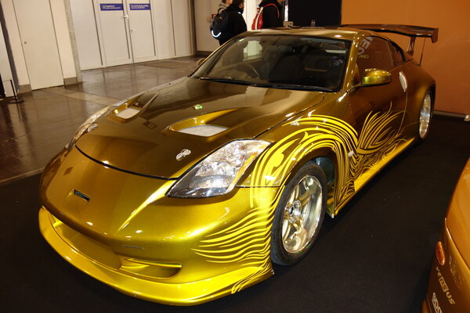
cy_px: 156
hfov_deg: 65.5
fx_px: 366
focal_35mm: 28
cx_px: 235
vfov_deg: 46.4
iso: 160
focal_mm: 10.4
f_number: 1.8
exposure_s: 1/30
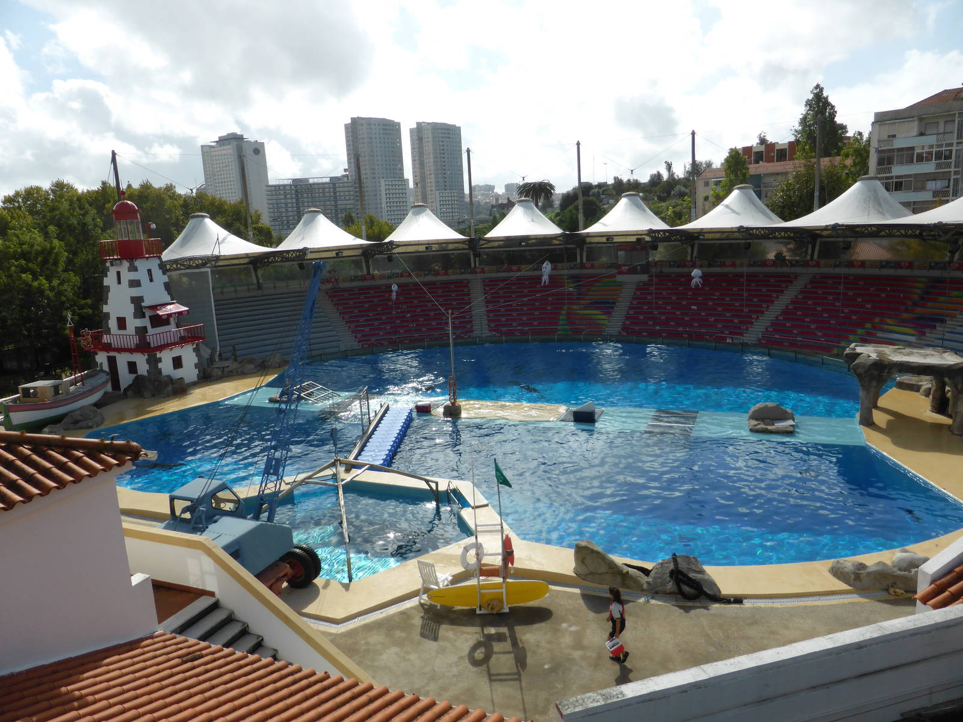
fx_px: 695
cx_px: 482
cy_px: 361
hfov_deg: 69.4
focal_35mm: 25
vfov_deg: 54.9
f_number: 3.3
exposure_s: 1/1600
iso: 100
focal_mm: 4.3
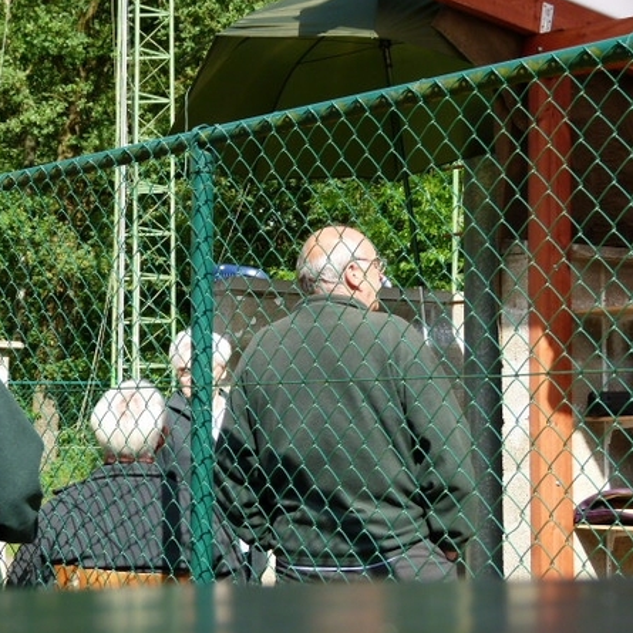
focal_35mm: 93
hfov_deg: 18.6
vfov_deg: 18.7
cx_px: 209
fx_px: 1924
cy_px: 317
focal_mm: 14.1
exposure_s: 1/320
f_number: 4
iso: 100
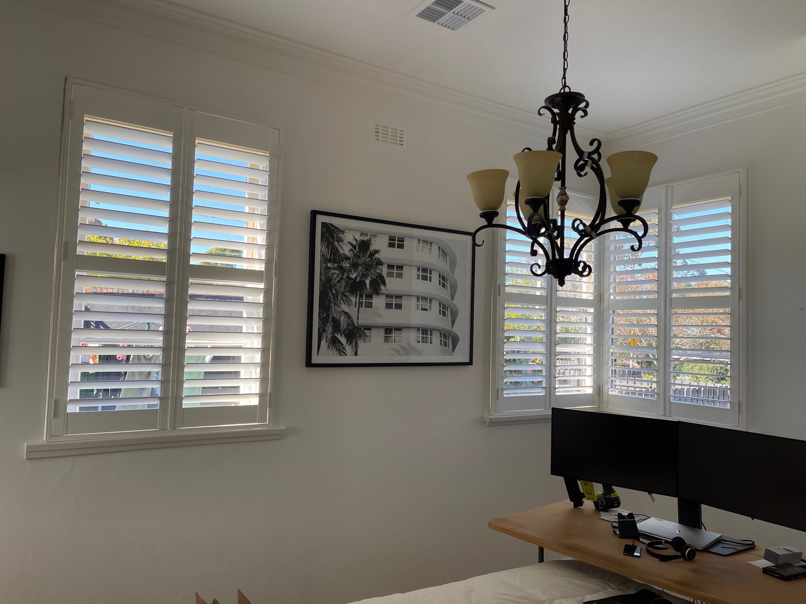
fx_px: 605
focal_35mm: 26
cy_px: 302
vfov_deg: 53.1
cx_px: 403
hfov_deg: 67.3
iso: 50
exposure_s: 1/400
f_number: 1.6
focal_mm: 5.1
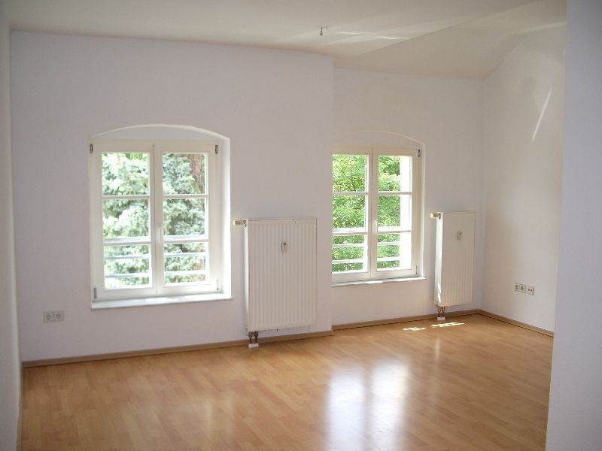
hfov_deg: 52.6
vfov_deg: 40.7
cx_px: 301
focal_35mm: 35
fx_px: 609
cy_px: 226
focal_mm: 5.8
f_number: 2.6
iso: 80
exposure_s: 1/100
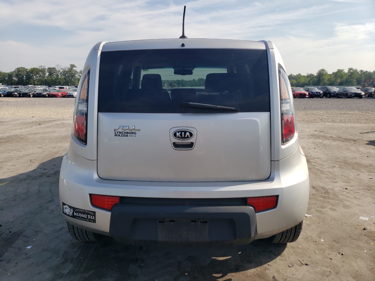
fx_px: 282
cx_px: 188
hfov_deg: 67.3
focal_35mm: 26
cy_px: 140
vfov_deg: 53.1
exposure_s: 1/3333
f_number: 1.5
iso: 50
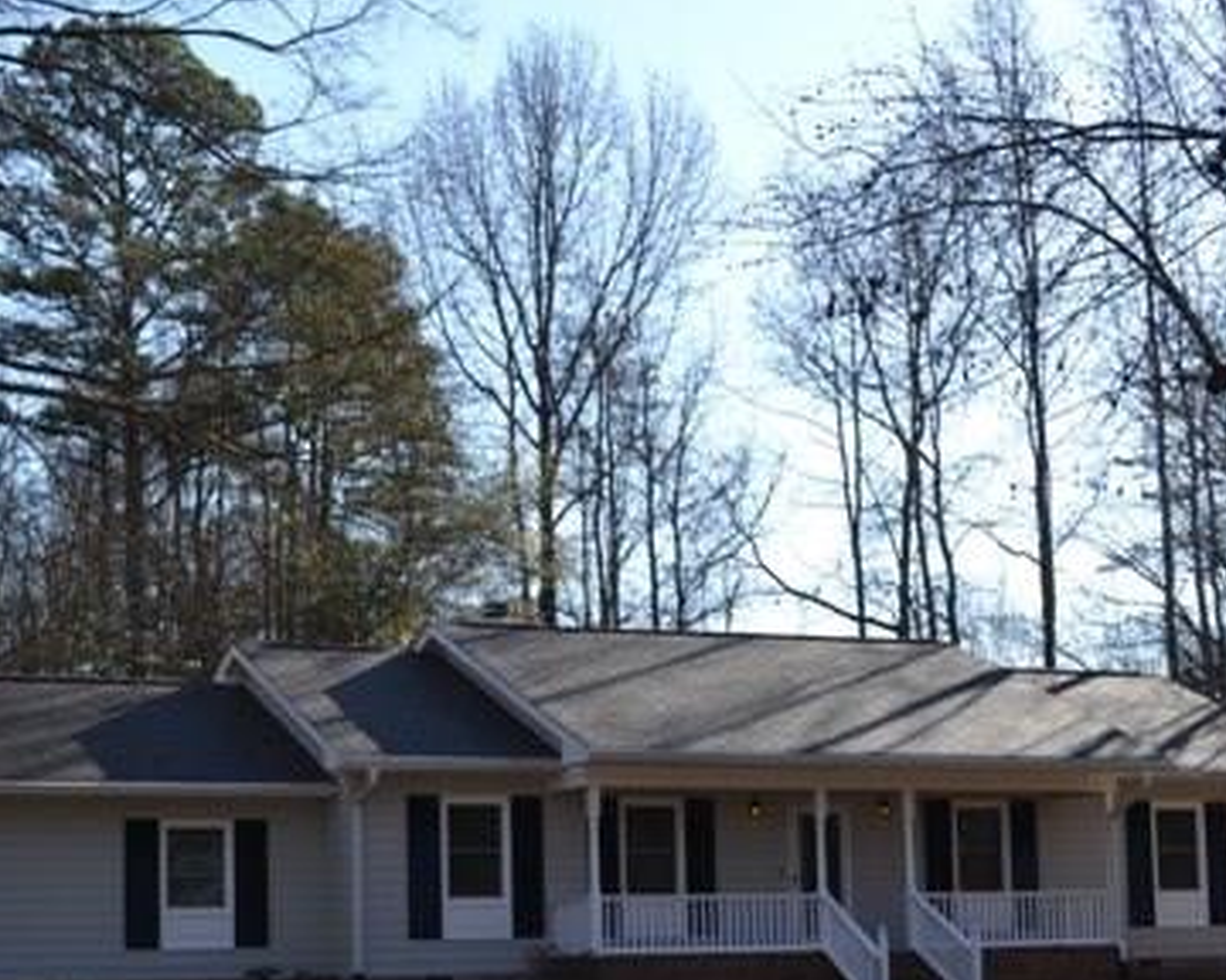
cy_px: 713
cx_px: 616
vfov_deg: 21.7
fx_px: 2540
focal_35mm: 70
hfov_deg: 27.1
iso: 100
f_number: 6.3
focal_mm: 28
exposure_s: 1/200
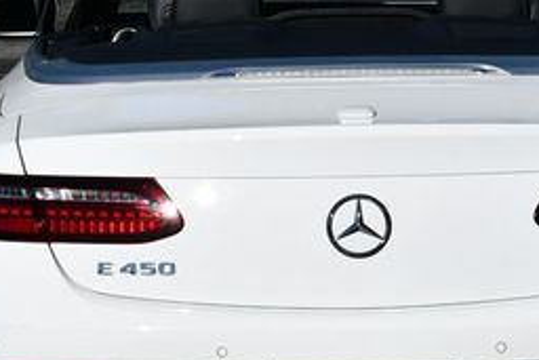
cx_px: 345
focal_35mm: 180
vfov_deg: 7.6
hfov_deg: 11.4
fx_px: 2696
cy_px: 162
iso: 100
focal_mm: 36
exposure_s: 1/400
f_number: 10
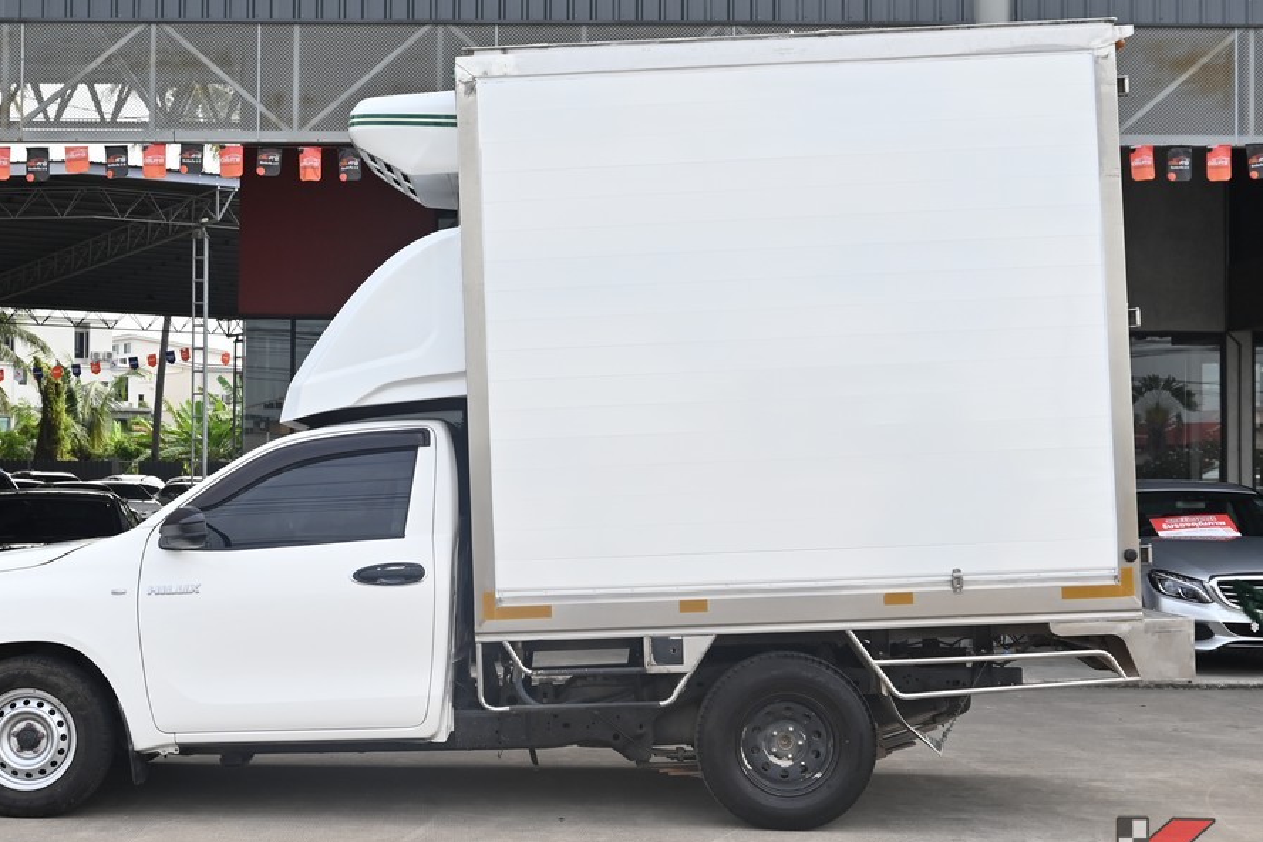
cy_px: 449
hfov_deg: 38.0
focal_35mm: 52
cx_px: 484
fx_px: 1824
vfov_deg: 26.0
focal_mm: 28.5
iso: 280
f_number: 5.6
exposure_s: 1/750
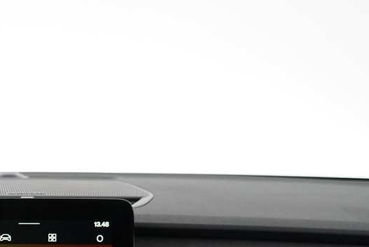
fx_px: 892
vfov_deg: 15.0
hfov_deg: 21.9
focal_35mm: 87
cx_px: -52
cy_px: 329
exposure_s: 1/80
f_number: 3.5
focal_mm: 28
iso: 4000
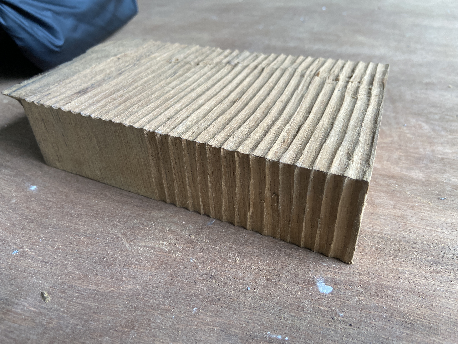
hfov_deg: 67.3
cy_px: 172
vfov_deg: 53.1
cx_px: 229
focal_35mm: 26
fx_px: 344
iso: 125
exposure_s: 1/121
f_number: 1.8
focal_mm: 4.25
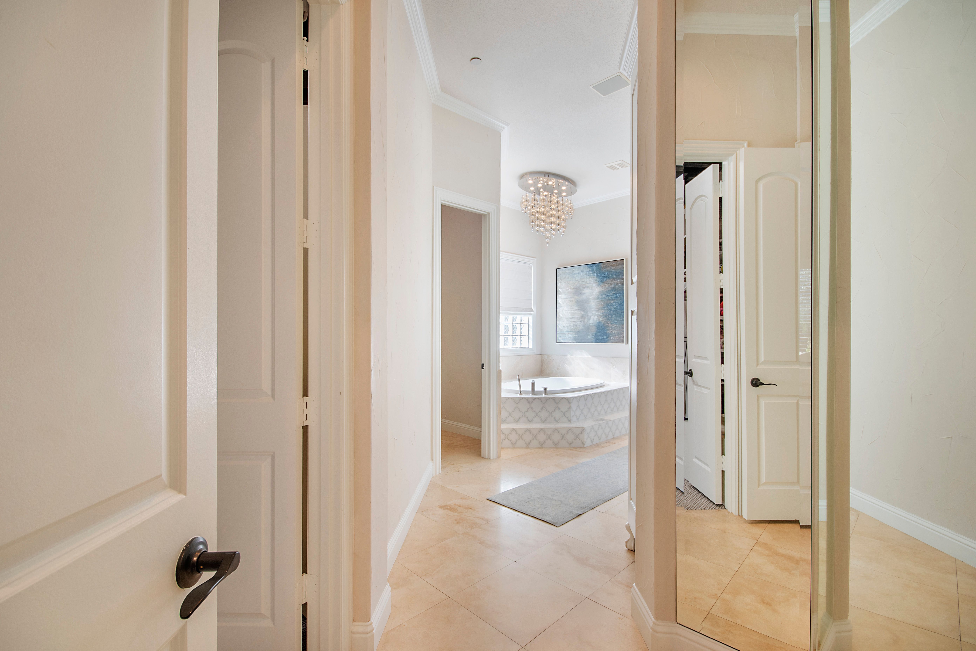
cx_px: 488
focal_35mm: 15
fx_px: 407
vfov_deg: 77.3
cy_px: 326
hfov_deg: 100.4
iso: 100
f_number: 11
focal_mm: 10
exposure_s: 1/13
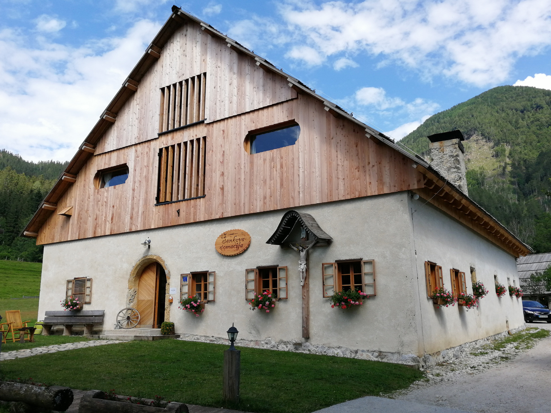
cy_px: 206
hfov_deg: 65.3
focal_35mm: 27
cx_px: 276
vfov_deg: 51.4
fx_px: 430
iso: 50
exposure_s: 1/1074
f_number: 1.8
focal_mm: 3.95
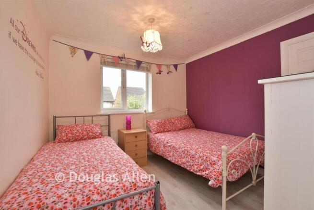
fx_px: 131
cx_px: 157
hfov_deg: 100.4
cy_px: 105
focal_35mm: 15
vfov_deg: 77.4
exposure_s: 1/2.5
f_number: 8
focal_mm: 10
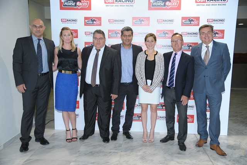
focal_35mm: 34
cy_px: 82
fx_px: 233
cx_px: 124
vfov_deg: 38.8
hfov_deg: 55.8
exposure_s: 1/160
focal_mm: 34
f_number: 4
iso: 640
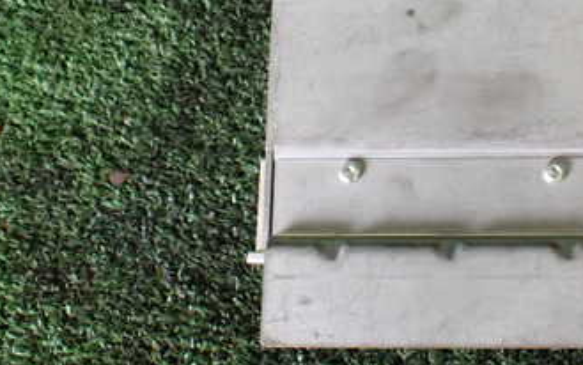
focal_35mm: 58
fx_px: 922
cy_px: 71
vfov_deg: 22.1
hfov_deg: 34.2
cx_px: 455
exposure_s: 1/50
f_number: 2.3
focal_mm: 5.4
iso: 800
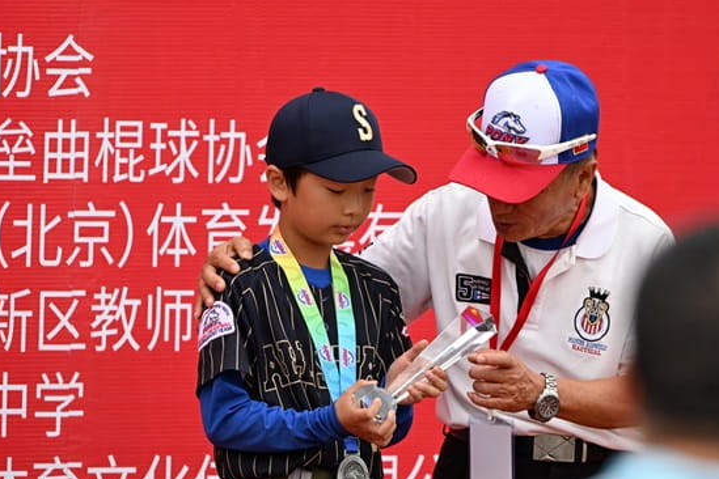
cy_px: 268
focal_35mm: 764
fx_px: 15258
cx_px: 368
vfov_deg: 1.8
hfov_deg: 2.7
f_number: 6.3
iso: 800
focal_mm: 600
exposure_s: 1/640
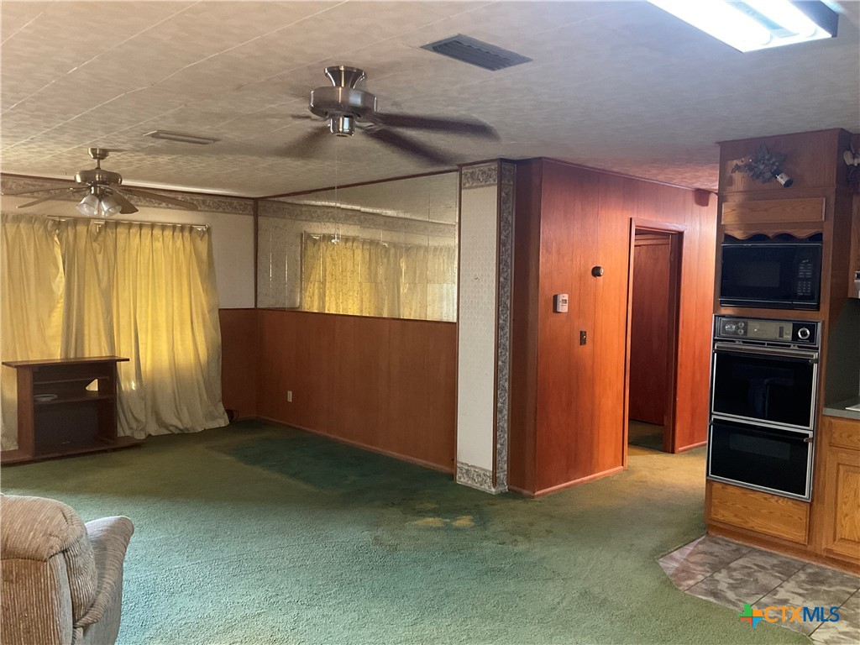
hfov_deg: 61.7
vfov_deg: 48.2
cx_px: 430
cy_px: 322
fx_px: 720
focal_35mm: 29
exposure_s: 1/30
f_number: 1.8
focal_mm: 3
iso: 250
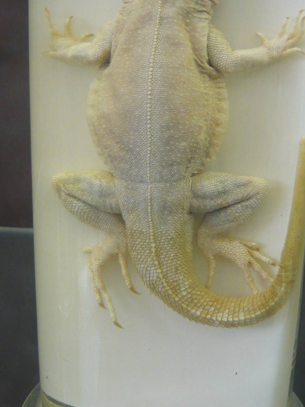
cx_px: 193
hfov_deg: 29.0
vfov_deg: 37.8
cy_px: 136
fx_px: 587
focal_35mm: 50
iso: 250
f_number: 2.8
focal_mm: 5.5
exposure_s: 1/30
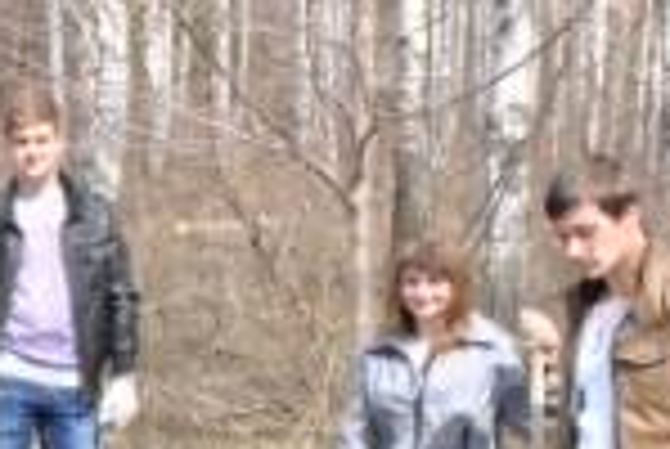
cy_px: 525
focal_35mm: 108
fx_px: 2014
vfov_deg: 12.5
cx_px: -126
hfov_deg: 18.0
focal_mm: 24
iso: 400
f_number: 8
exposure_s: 1/200
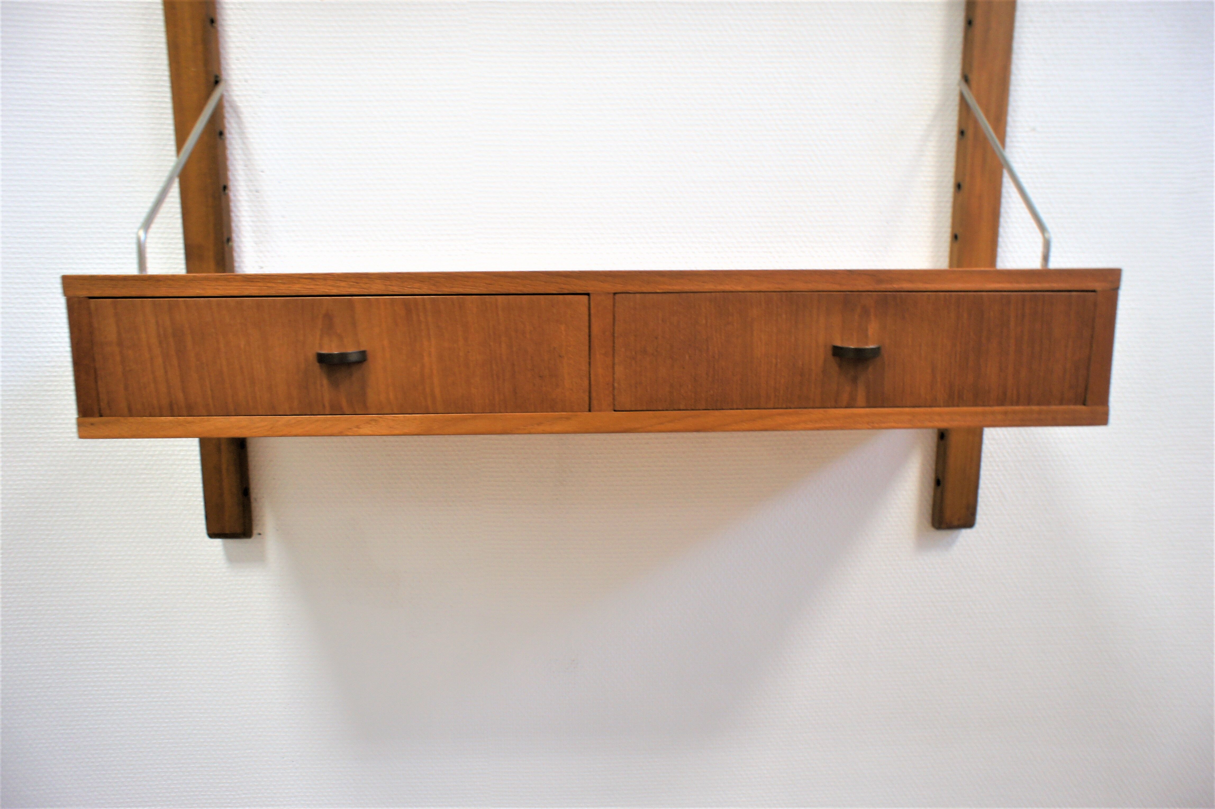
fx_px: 810
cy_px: 404
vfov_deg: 53.1
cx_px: 608
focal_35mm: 24
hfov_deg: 73.8
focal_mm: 16
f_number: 3.2
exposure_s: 1/40
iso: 200
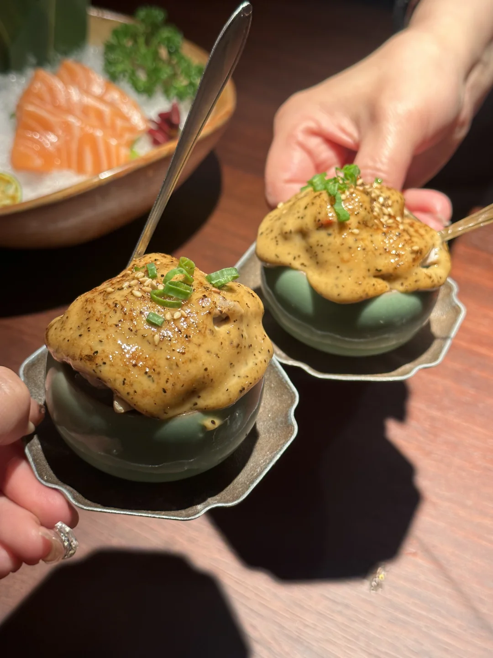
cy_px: 329
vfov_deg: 39.7
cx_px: 246
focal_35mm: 48
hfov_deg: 30.3
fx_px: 911
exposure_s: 1/50
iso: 64
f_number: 1.78
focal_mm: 6.86
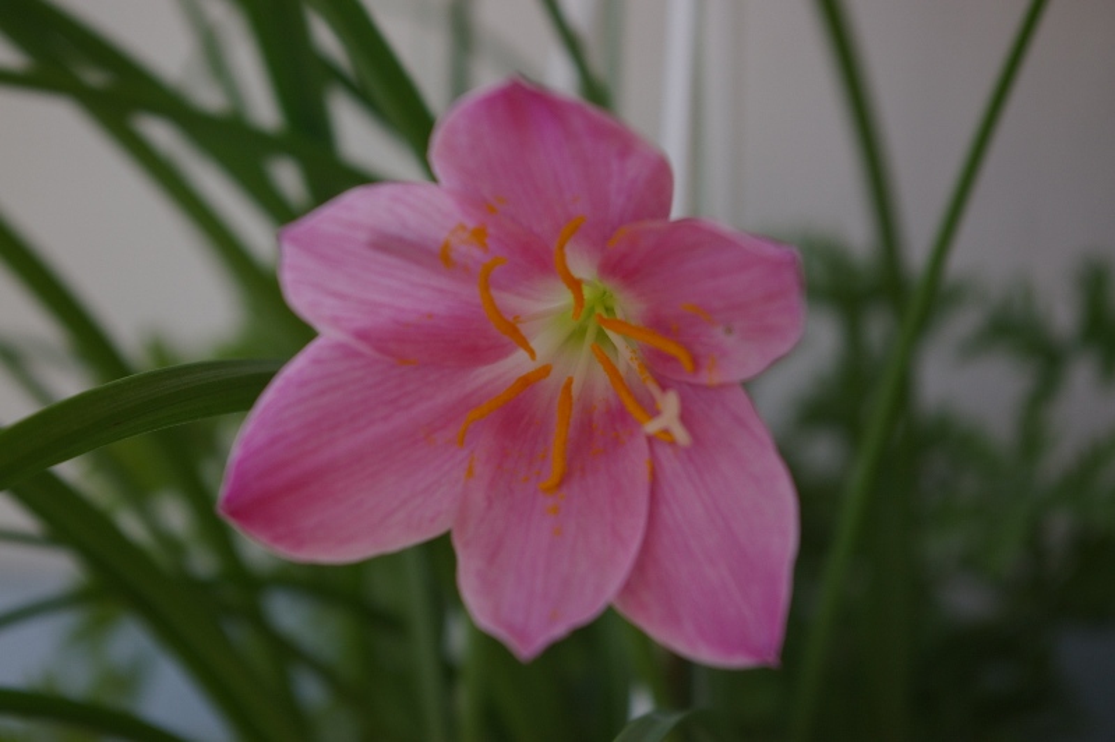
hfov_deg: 27.0
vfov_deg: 18.2
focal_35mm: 75
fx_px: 2322
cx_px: 558
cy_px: 371
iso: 200
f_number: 8
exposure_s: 1/180
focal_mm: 50
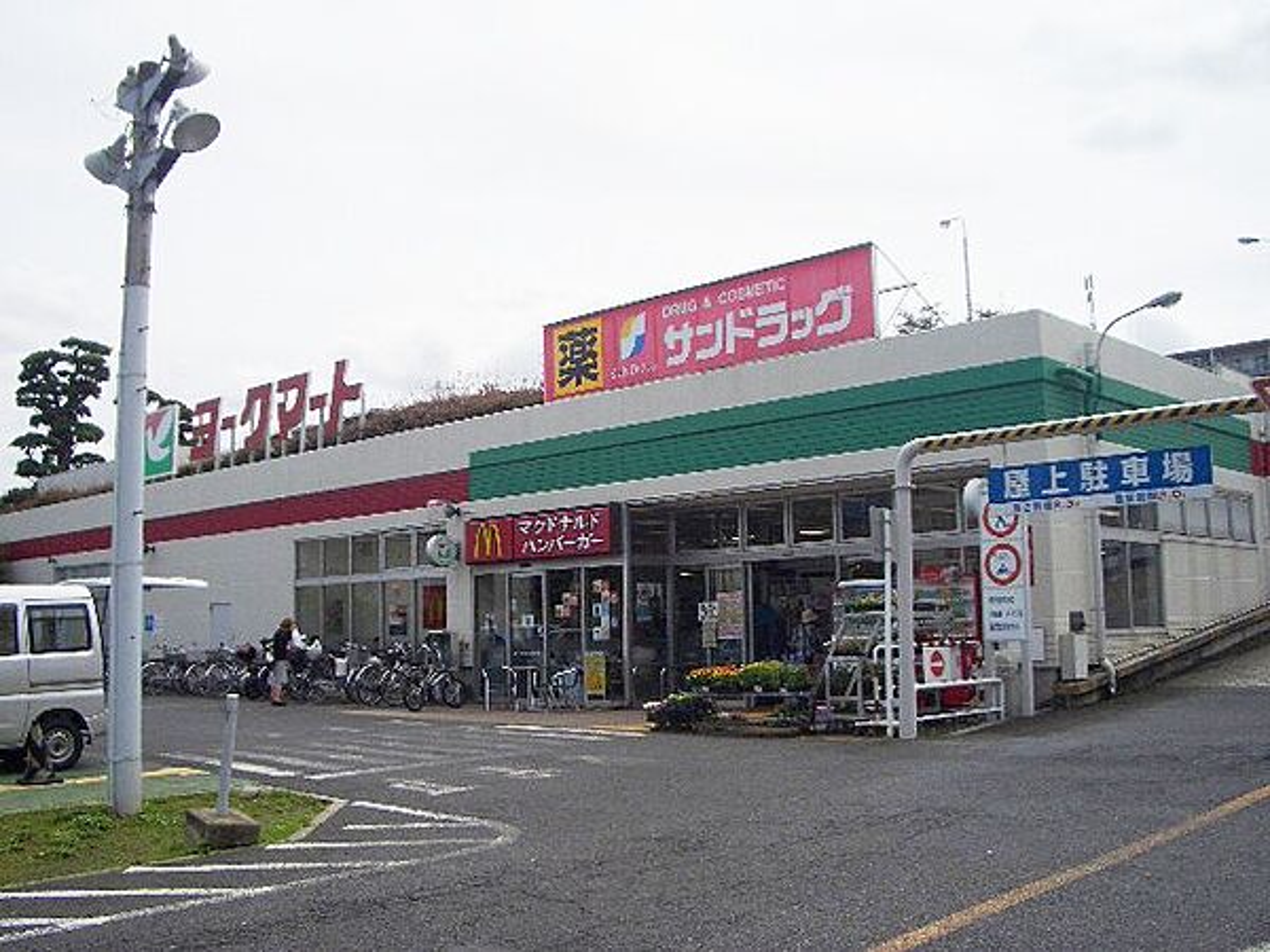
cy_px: 476
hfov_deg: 52.6
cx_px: 635
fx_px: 1284
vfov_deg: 40.7
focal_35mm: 35
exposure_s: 1/800
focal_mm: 5.8
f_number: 4.3
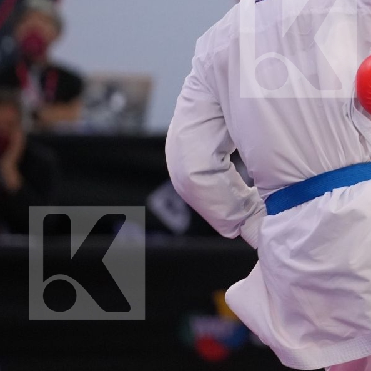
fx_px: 9094
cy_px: 41
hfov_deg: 2.3
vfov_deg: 2.3
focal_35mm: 750
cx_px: 510
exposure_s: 1/1000
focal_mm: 194
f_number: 2.8
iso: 1600
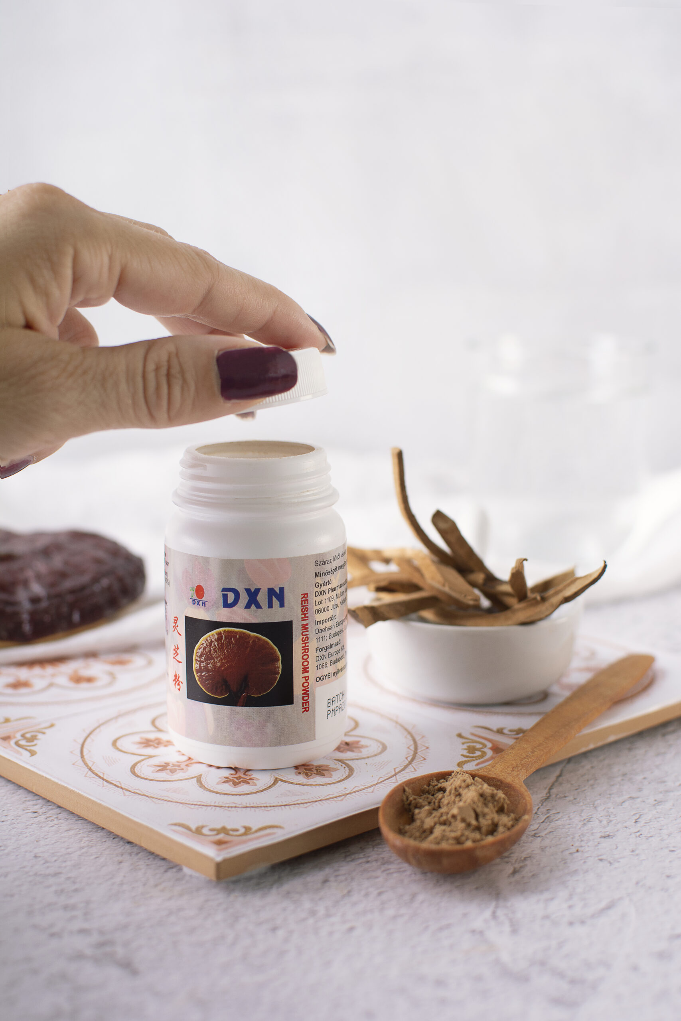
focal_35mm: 52
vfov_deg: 37.8
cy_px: 510
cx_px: 340
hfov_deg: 25.8
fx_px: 1489
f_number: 4
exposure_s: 1/160
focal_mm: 35
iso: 200
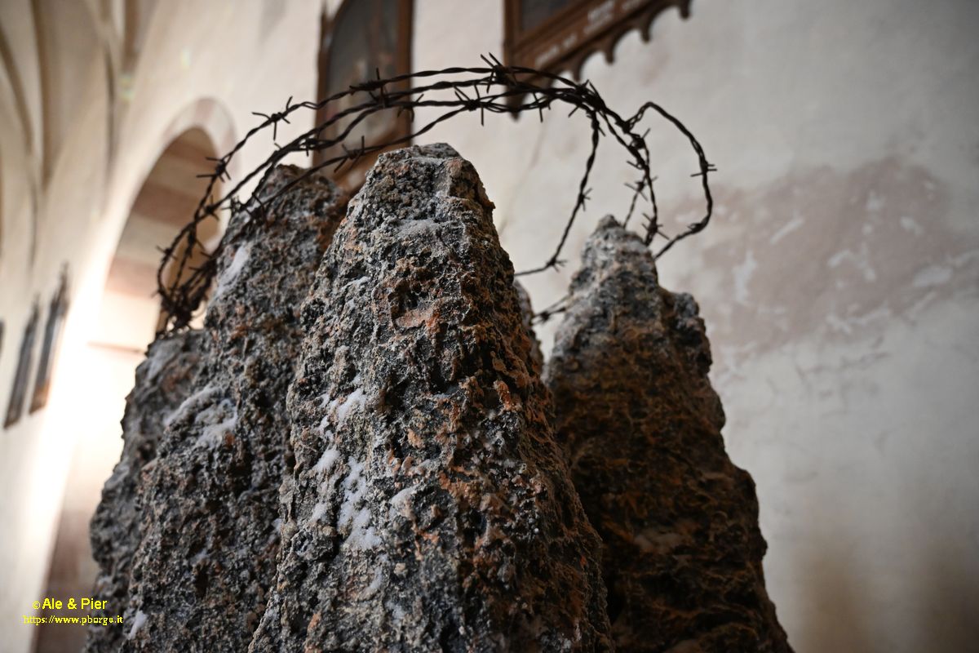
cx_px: 490
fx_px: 653
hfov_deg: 73.7
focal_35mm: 24
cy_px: 326
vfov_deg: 53.1
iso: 5000
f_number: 4
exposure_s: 1/60
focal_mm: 24
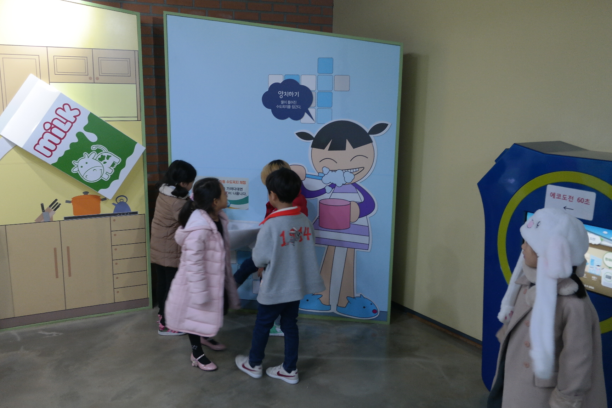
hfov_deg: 57.2
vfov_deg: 40.0
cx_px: 306
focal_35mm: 33
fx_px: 561
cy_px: 204
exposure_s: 1/40
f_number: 3.5
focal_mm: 22
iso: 800
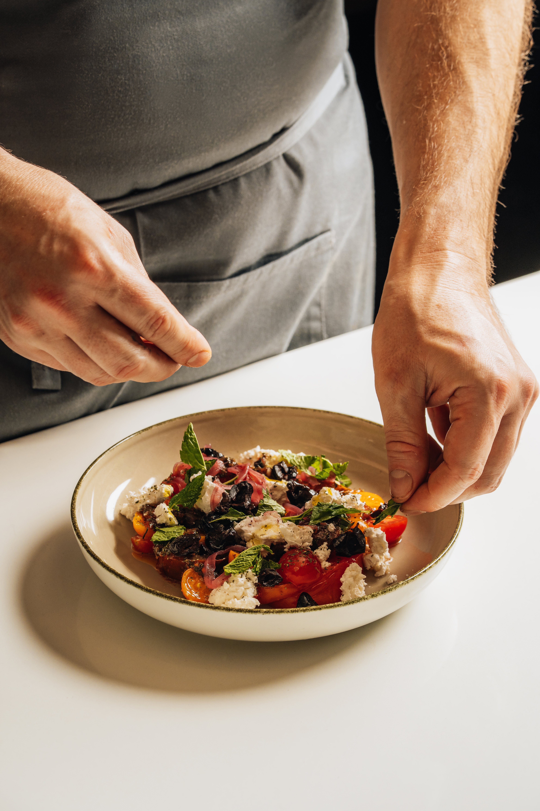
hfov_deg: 15.2
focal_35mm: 90
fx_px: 2025
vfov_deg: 22.6
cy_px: 406
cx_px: 270
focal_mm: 90
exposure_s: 1/250
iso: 500
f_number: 8
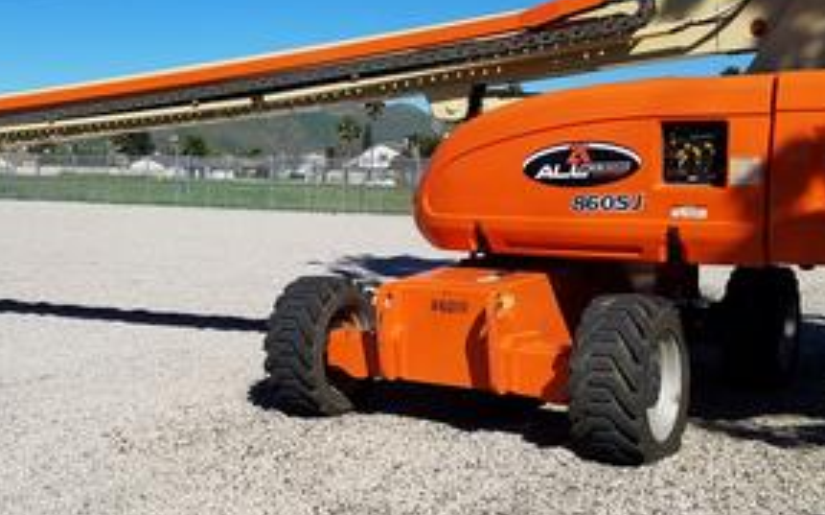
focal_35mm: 48
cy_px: 226
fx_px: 1079
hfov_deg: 41.3
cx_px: 276
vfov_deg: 26.8
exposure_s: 1/4480
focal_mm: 4.2
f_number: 1.7
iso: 50
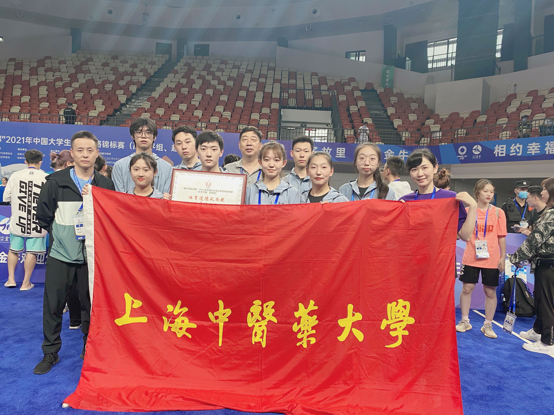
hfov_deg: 67.3
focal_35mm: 26
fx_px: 416
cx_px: 277
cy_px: 208
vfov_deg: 53.1
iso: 80
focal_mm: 4.25
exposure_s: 1/50
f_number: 1.8
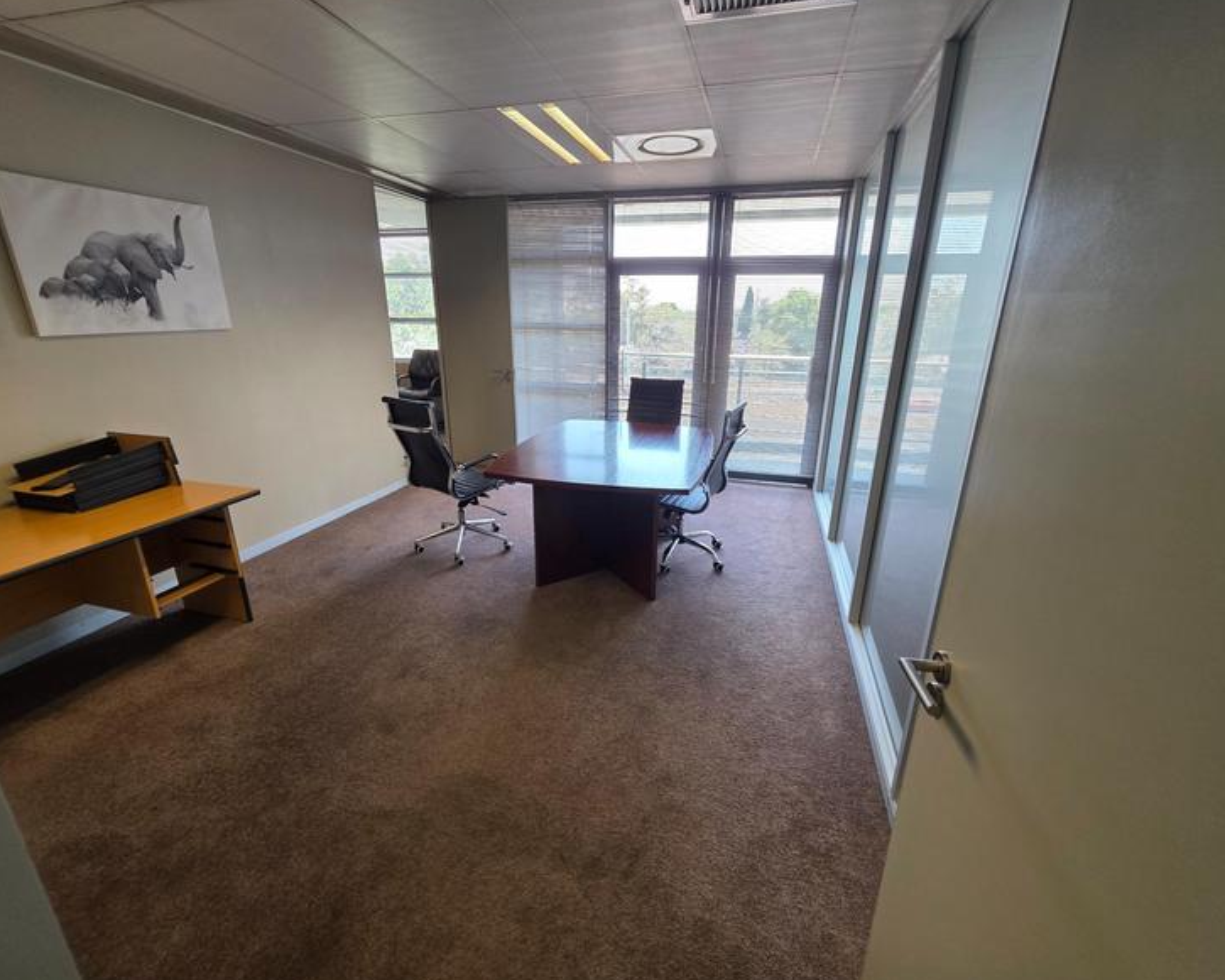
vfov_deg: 88.0
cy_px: 483
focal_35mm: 14
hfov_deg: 100.7
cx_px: 617
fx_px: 508
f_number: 1.9
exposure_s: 1/100
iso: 100
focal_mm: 2.2
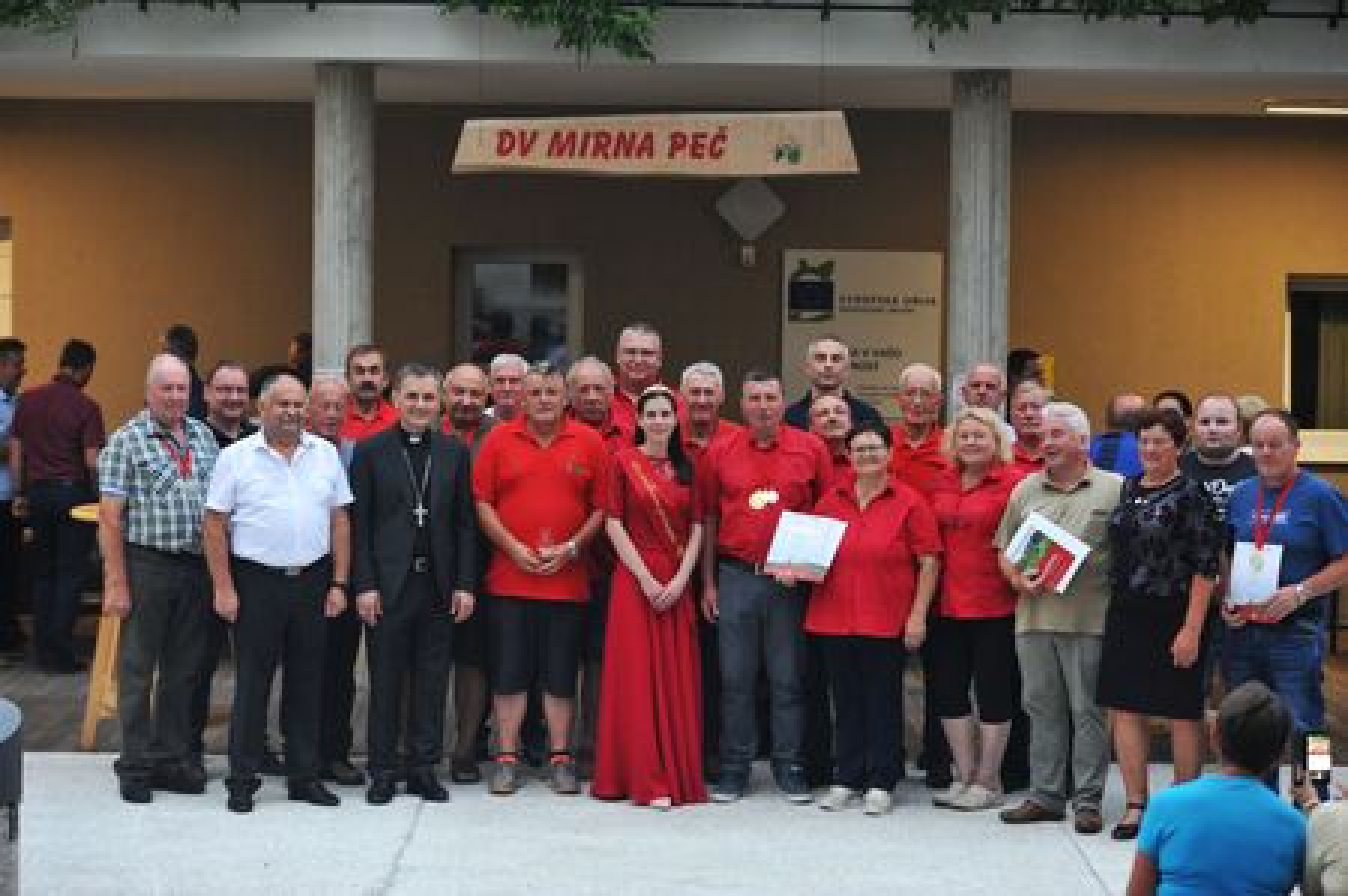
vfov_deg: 15.9
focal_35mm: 86
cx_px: 674
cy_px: 448
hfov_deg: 23.7
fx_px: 3217
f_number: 4
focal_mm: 86
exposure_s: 1/100
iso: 1600
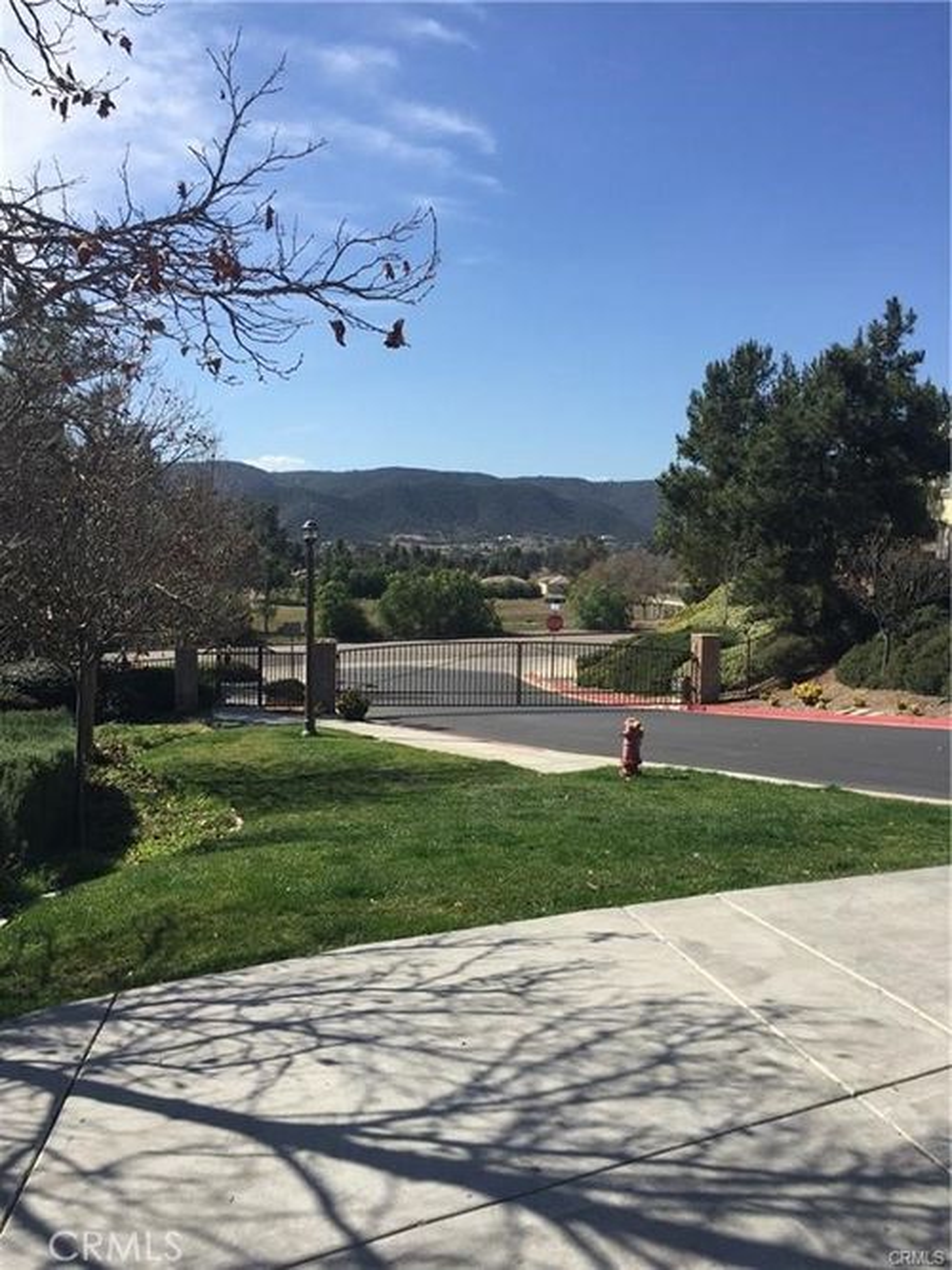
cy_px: 635
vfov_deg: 61.7
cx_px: 476
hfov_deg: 48.2
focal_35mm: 29
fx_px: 1064
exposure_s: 1/1799
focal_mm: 4.15
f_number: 2.2
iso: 32
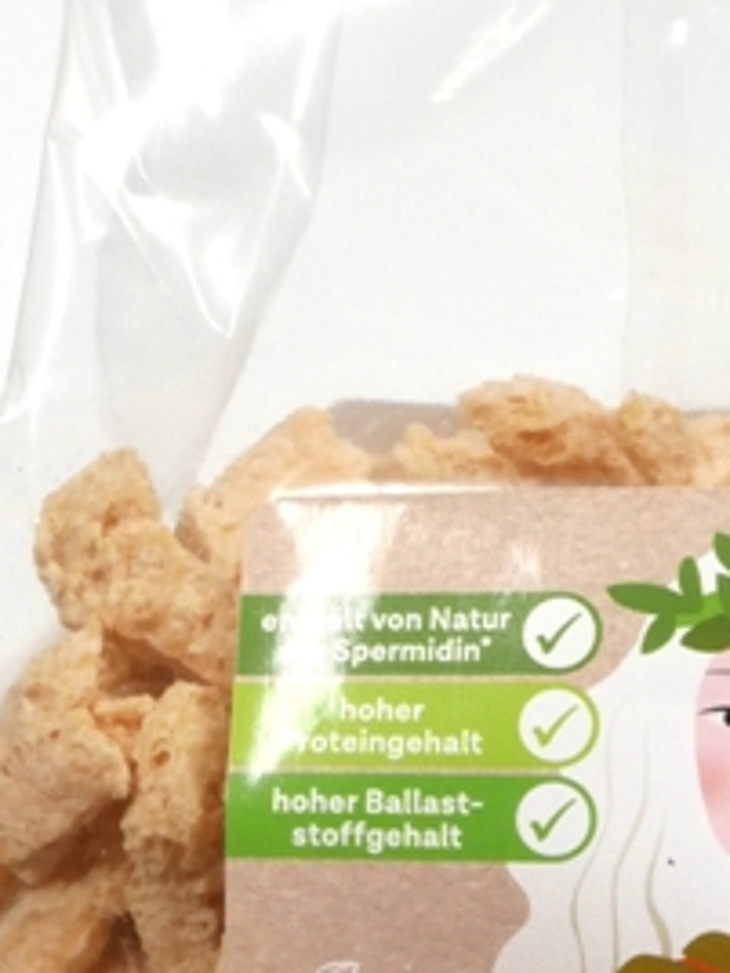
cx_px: 674
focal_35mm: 135
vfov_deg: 14.3
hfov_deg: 10.9
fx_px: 3796
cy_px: 1053
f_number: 16
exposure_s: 1/40
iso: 800
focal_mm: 21.3
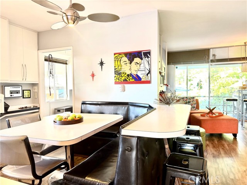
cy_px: 92
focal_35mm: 24
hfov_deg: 71.6
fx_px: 171
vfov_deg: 56.8
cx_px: 124
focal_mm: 6.76
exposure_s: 1/41
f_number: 1.78
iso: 160
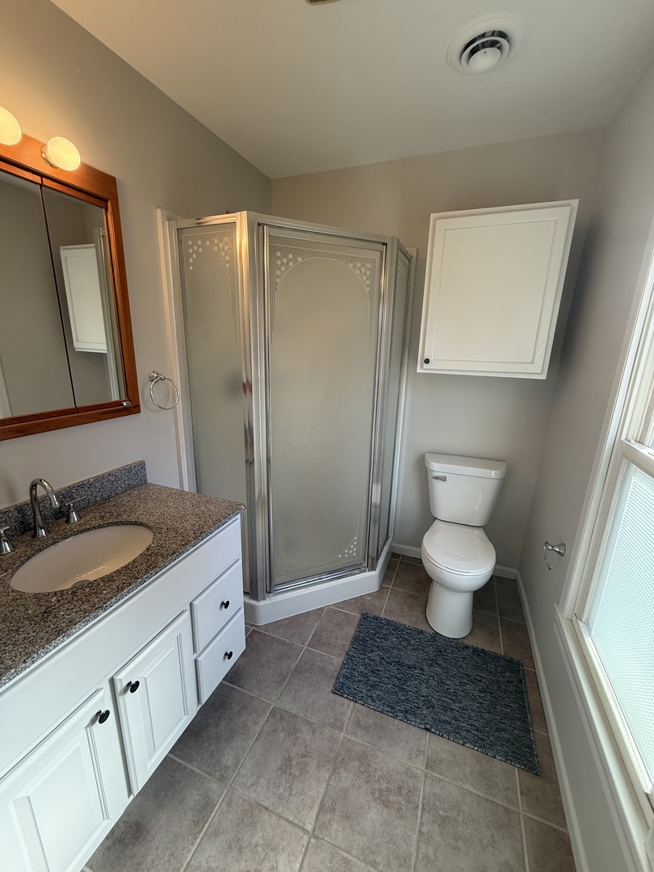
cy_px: 436
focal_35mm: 14
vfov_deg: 102.1
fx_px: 353
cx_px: 327
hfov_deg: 85.7
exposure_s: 1/120
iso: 100
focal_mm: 2.22
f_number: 2.2
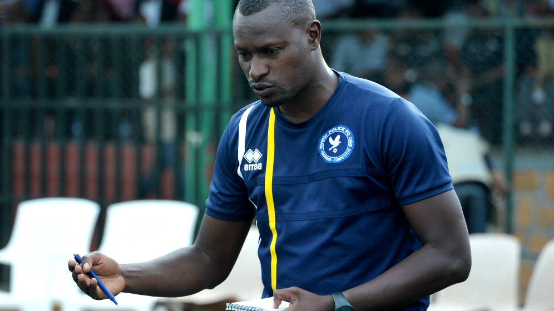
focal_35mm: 221
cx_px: 277
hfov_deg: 9.8
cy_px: 157
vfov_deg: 5.5
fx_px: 3246
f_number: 6
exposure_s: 1/500
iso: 500
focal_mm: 210
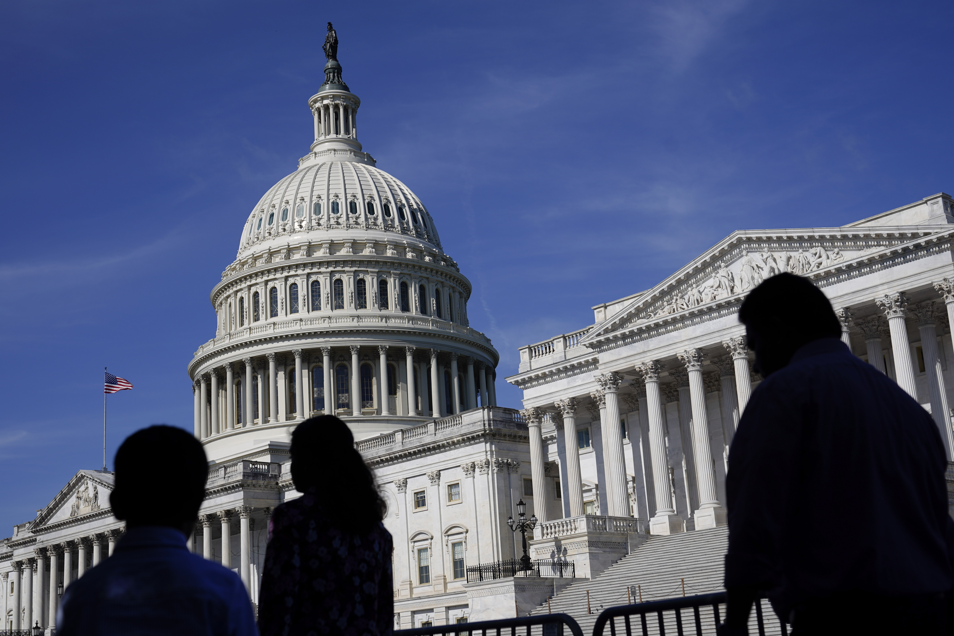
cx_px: 477
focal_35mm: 48
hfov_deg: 41.1
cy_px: 318
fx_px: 1272
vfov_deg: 28.1
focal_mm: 48
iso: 64
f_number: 5.6
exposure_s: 1/1000
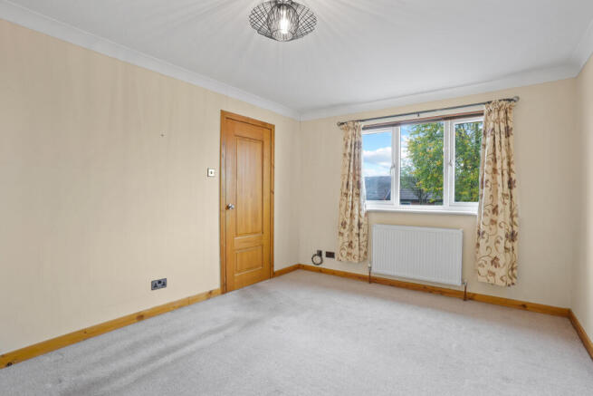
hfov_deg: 93.3
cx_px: 296
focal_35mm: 17
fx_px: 280
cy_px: 198
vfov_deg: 70.5
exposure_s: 1/2
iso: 250
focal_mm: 17
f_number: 8
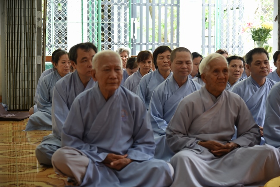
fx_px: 584
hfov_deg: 27.0
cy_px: 94
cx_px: 140
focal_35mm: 75
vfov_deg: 18.2
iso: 800
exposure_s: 1/60
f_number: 4
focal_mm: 75
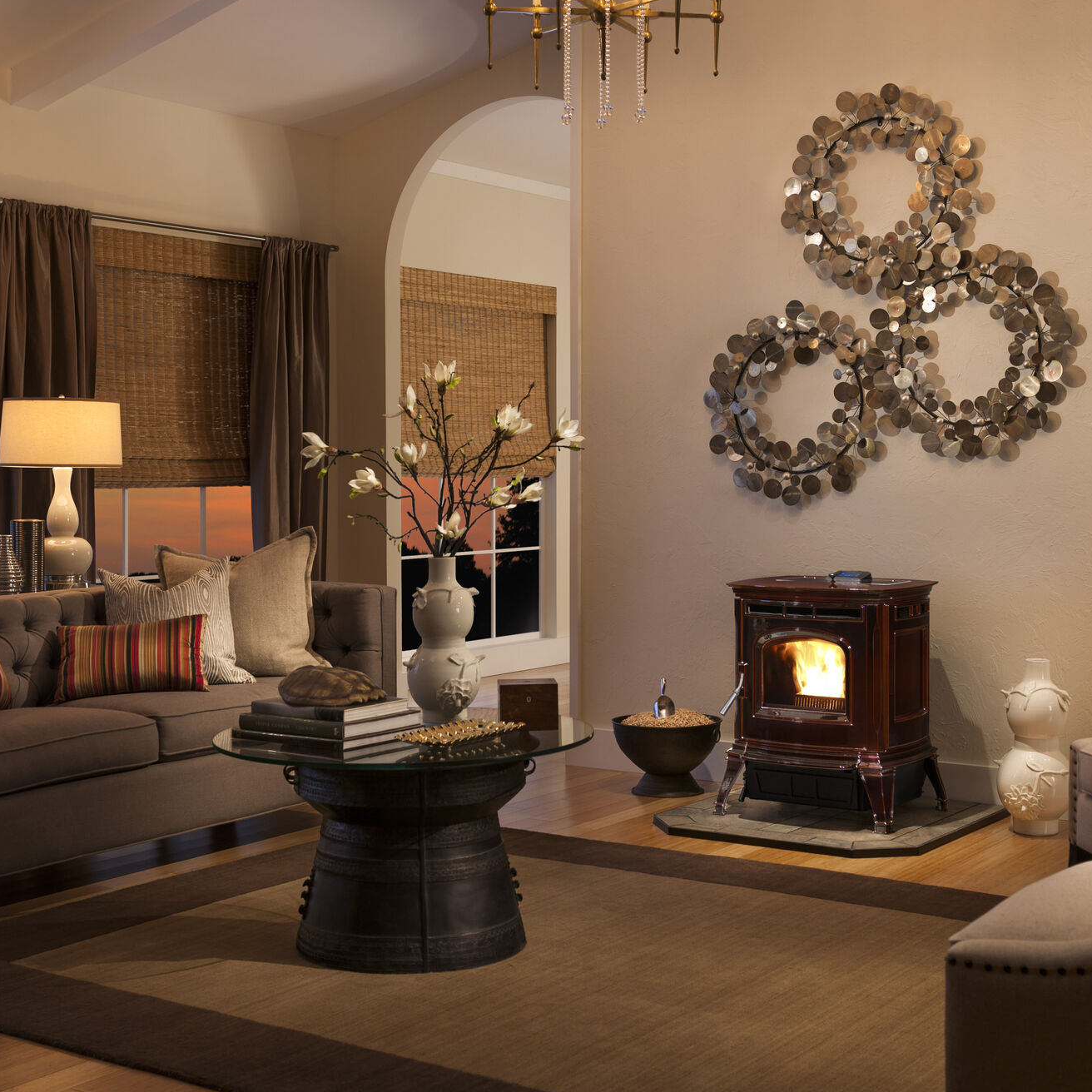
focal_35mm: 51
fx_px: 1820
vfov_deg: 33.3
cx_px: 548
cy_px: 471
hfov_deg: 33.4
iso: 100
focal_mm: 35
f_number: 5.6
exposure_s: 4
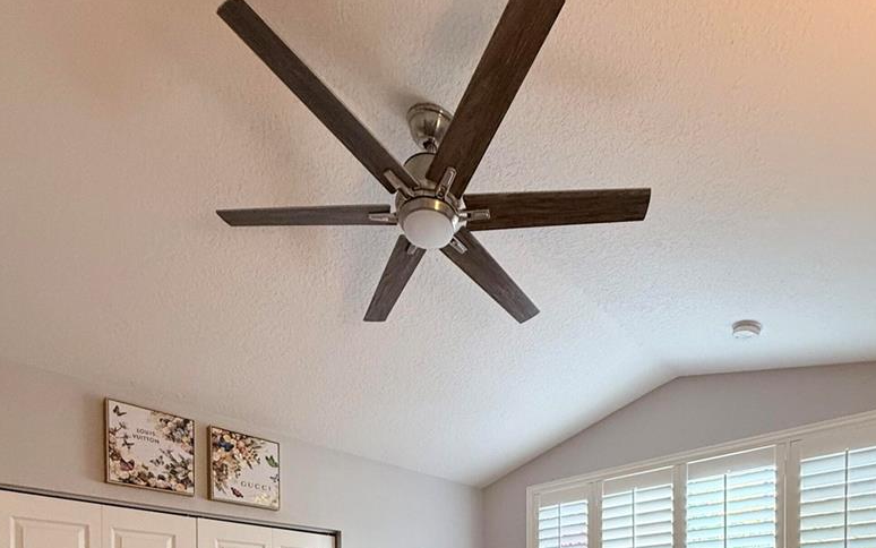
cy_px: 637
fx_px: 549
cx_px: 473
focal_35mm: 23
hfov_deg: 77.0
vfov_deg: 40.0
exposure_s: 1/60
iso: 400
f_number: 2.2
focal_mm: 2.22
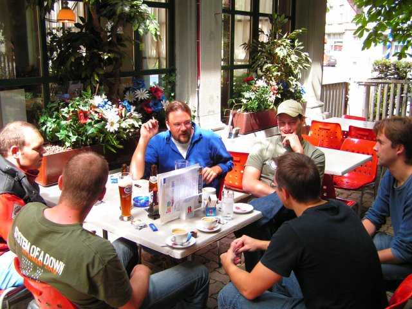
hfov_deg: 49.0
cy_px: 154
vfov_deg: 37.7
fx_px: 452
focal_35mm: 38
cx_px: 206
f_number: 3.2
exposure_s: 1/60
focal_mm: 6.3
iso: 50
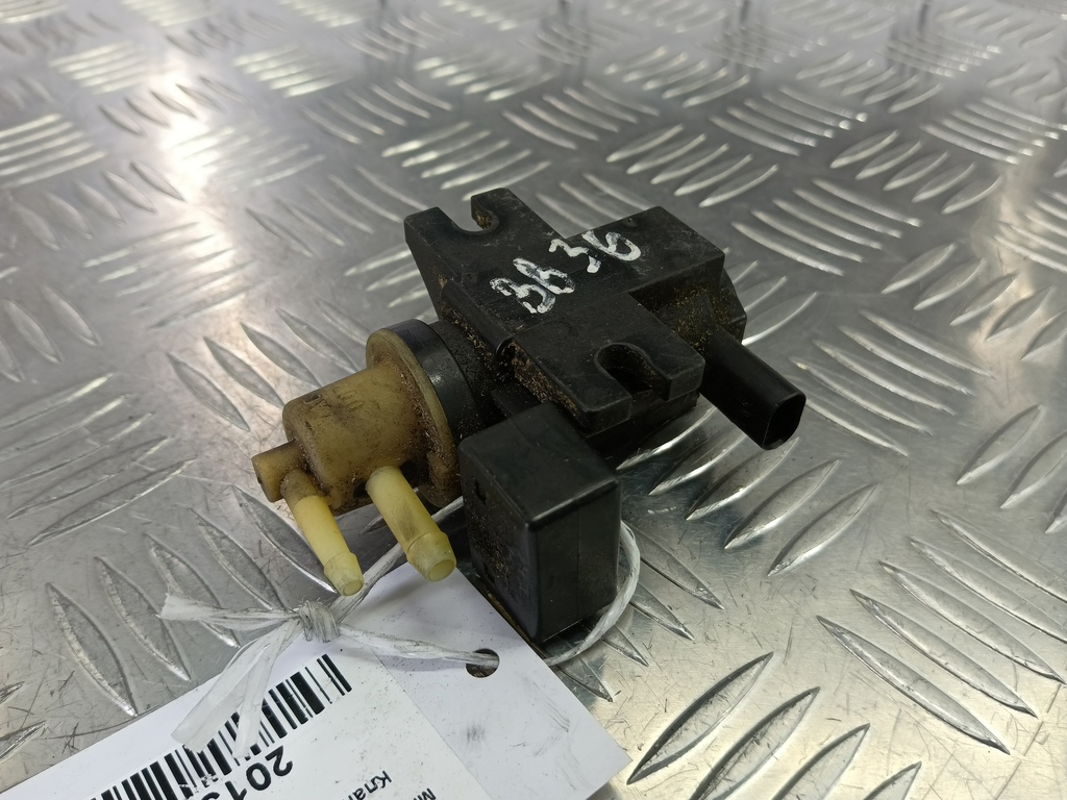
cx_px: 534
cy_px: 400
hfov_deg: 73.9
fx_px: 709
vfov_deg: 58.9
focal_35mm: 23
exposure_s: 1/50
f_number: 1.6
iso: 110
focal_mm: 4.11
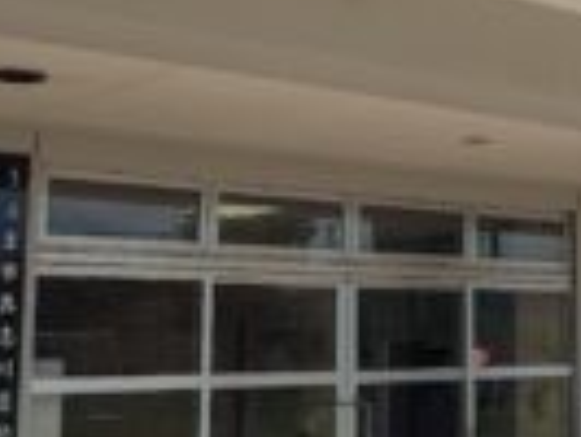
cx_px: 636
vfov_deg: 18.4
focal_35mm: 80
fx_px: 1344
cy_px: 166
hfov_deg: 23.0
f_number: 2
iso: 50
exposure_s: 1/1498
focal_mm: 4.6
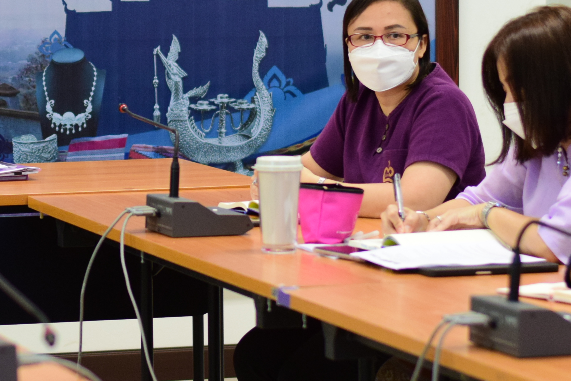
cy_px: 125
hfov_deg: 11.1
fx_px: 2935
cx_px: 127
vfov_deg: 7.4
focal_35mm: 185
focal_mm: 50
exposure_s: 1/400
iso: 1250
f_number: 2.5
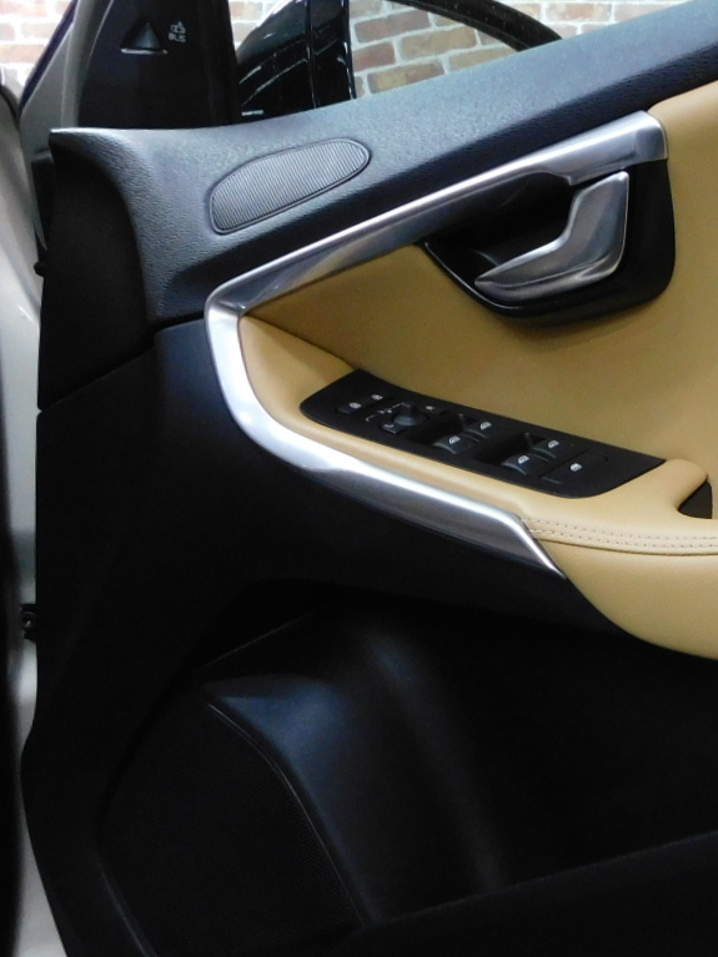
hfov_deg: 27.3
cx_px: 822
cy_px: 537
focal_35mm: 48
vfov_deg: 39.6
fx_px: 1328
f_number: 3
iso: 400
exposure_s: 1/25
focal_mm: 4
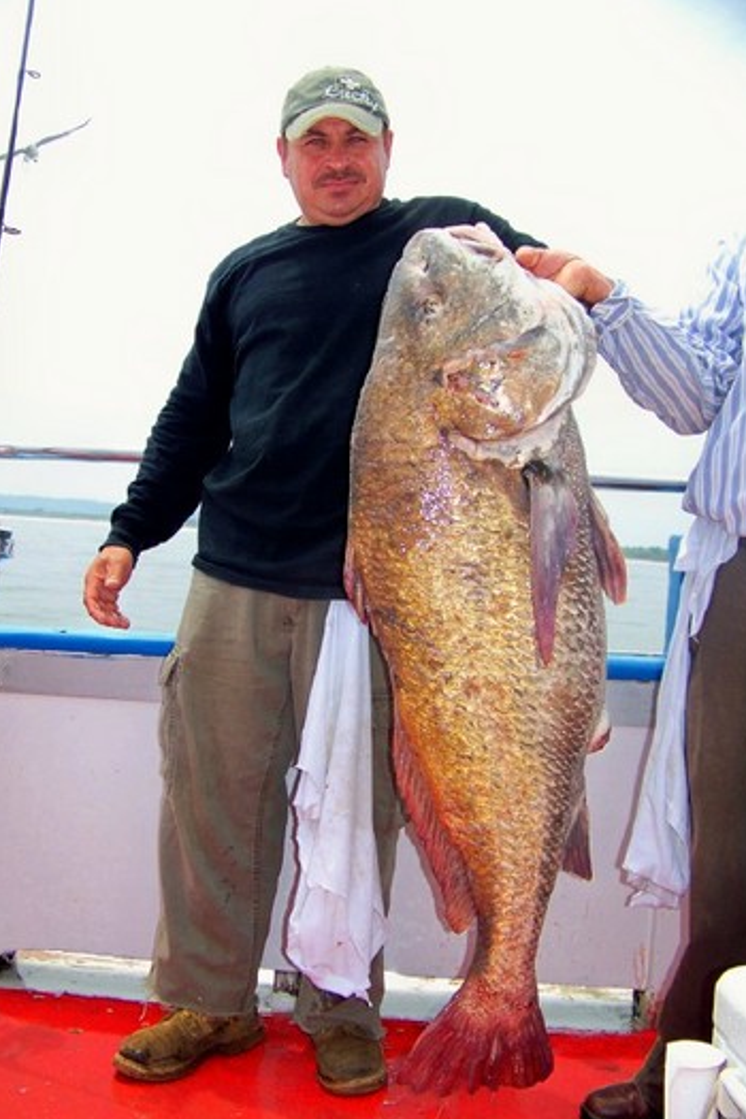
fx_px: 1181
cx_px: 350
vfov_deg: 50.7
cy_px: 562
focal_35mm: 38
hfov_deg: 35.0
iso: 64
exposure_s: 1/800
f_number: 2.8
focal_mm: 5.85
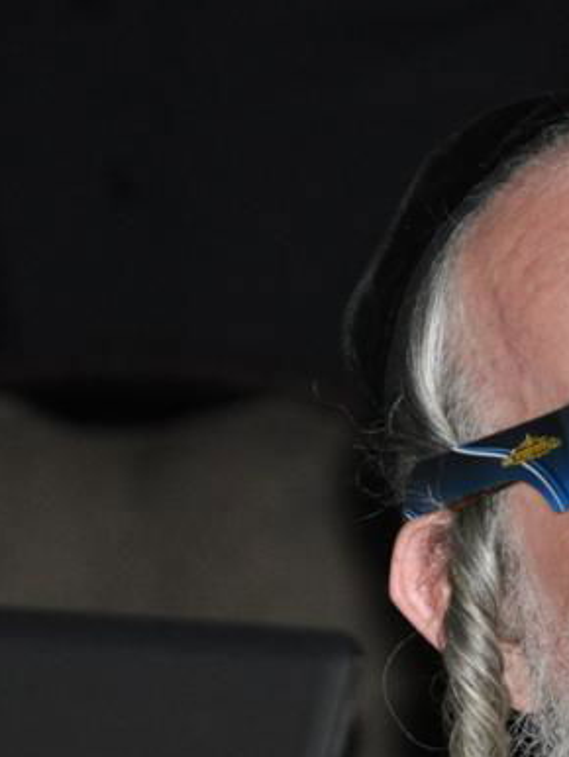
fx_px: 16726
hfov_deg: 1.9
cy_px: 551
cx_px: 683
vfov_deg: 2.6
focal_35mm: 764
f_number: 5.6
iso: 800
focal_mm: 200
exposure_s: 1/60
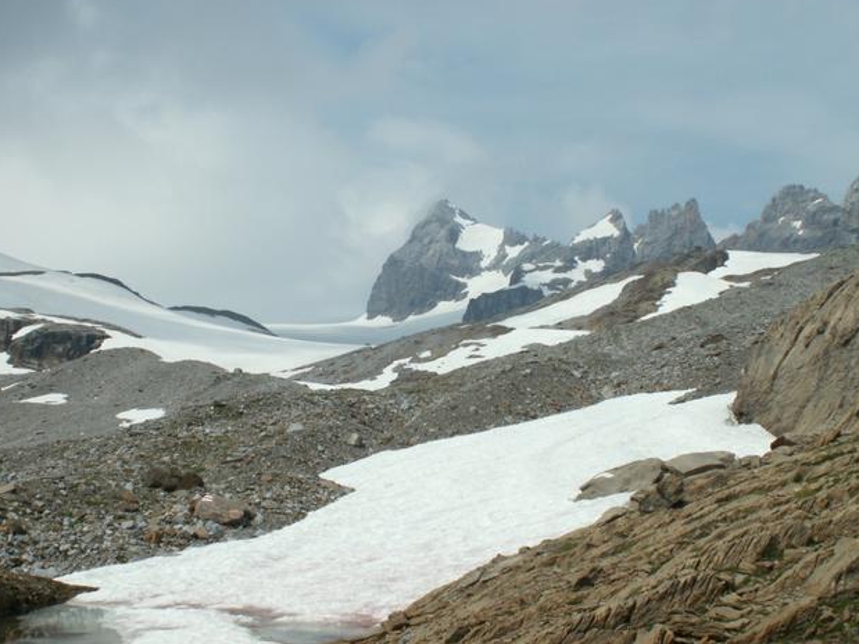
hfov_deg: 31.7
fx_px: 1513
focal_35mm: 61
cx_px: 427
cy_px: 312
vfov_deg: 24.0
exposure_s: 1/320
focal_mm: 9.82
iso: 50
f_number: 8
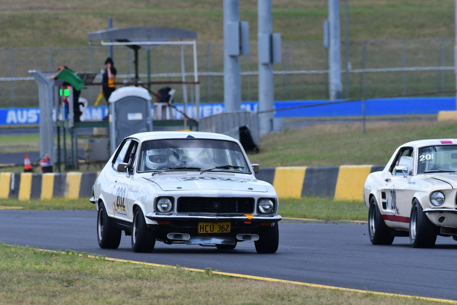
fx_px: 9524
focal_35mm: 750
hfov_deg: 2.7
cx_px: 228
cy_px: 152
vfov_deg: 1.8
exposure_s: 1/640
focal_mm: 500
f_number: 10
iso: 640
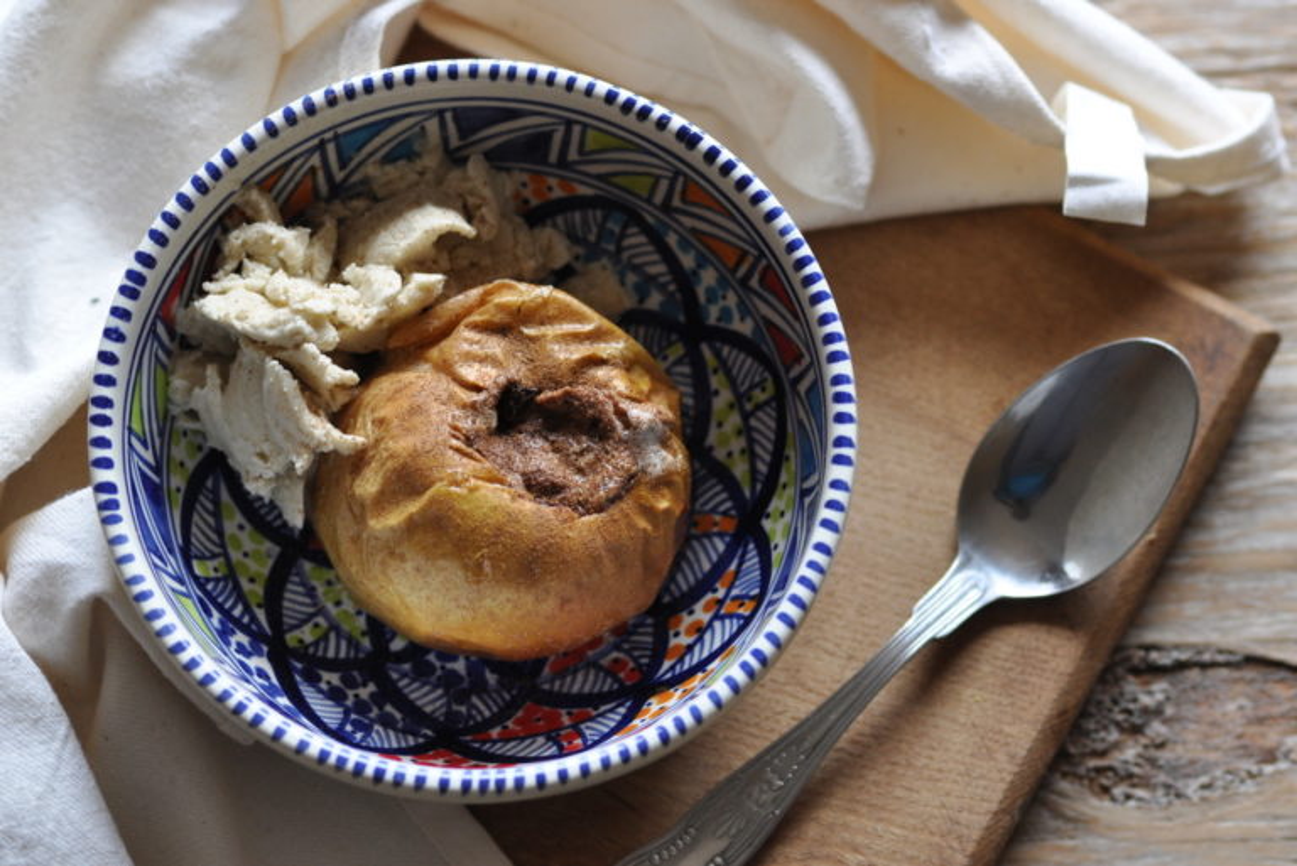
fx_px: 3785
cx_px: 648
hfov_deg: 19.4
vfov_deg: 13.1
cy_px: 433
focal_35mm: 105
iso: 640
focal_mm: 70
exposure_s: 1/60
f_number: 3.5
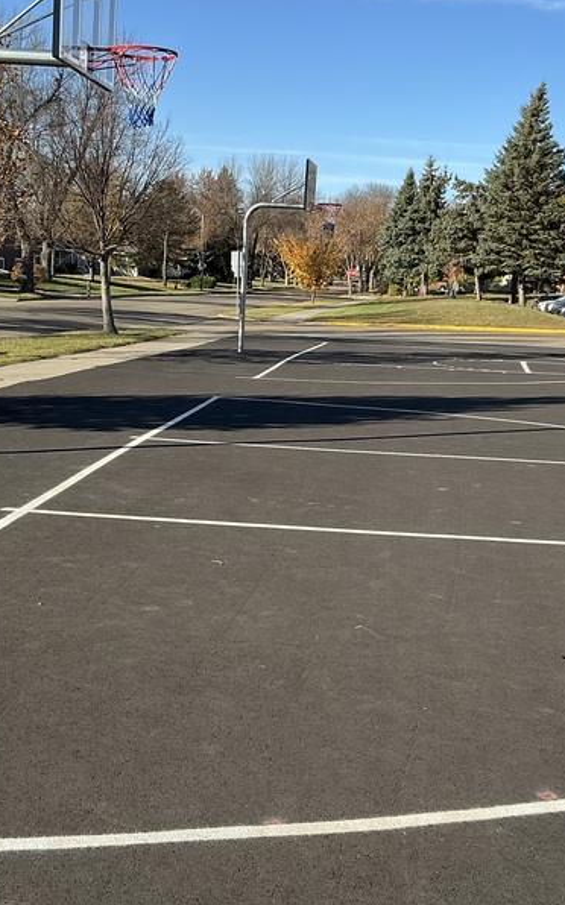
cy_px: 446
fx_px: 1258
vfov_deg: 39.6
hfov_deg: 25.3
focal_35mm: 51
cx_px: 296
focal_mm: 3
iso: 25
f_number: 1.8
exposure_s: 1/1311
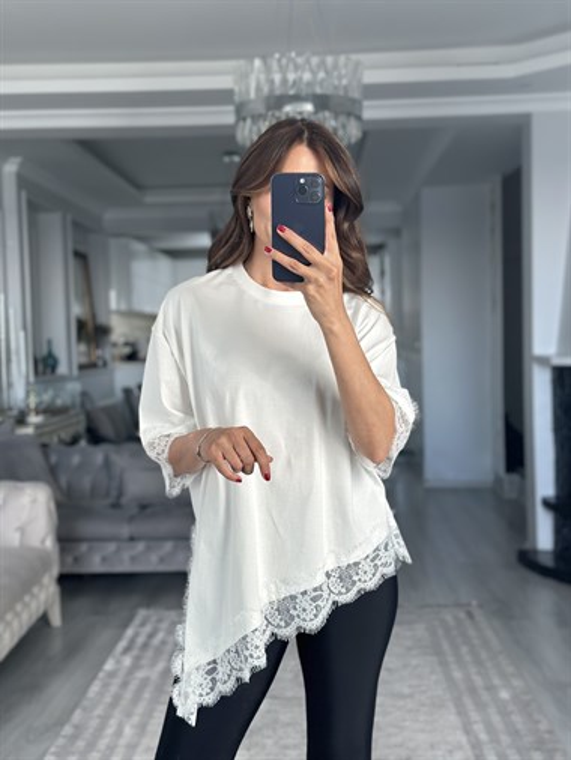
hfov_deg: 30.3
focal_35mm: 48
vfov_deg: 39.6
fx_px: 1055
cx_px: 286
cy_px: 380
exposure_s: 1/87
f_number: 1.78
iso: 125
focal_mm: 6.86
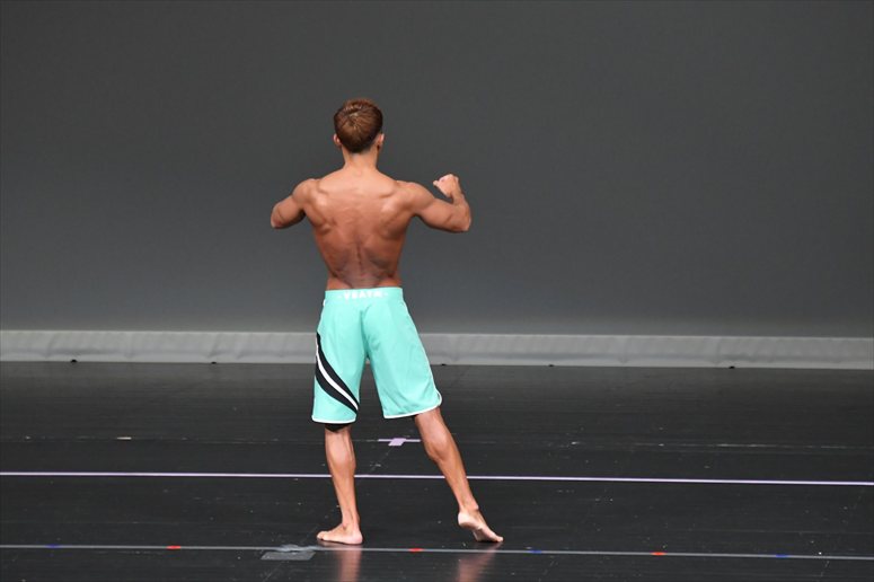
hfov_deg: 6.5
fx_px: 7644
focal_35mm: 315
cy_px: 291
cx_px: 437
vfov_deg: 4.4
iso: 4000
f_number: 5.6
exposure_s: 1/400
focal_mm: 210
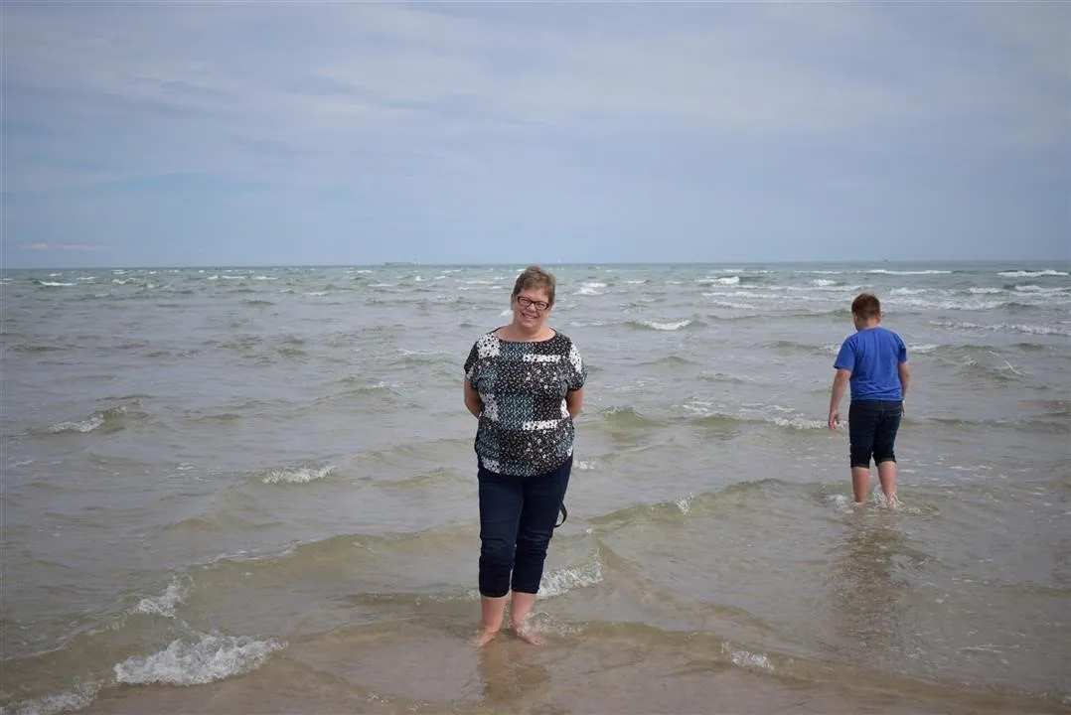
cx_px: 536
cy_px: 358
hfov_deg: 47.9
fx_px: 1205
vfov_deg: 33.1
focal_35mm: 40
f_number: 4
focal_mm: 27
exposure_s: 1/2500
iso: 200
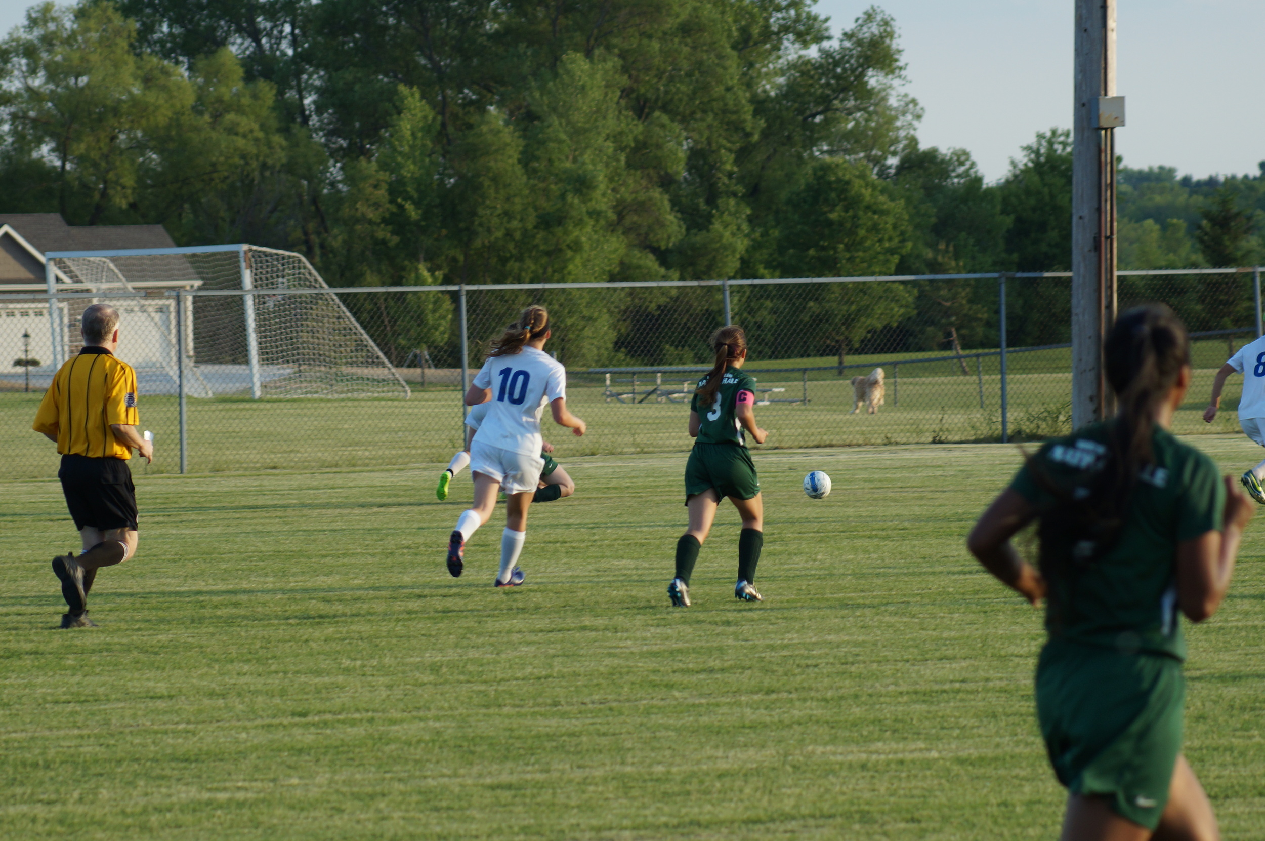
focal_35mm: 210
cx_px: 632
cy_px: 420
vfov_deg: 6.5
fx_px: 7371
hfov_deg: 9.8
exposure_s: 1/250
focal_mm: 140
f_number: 5.6
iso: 200
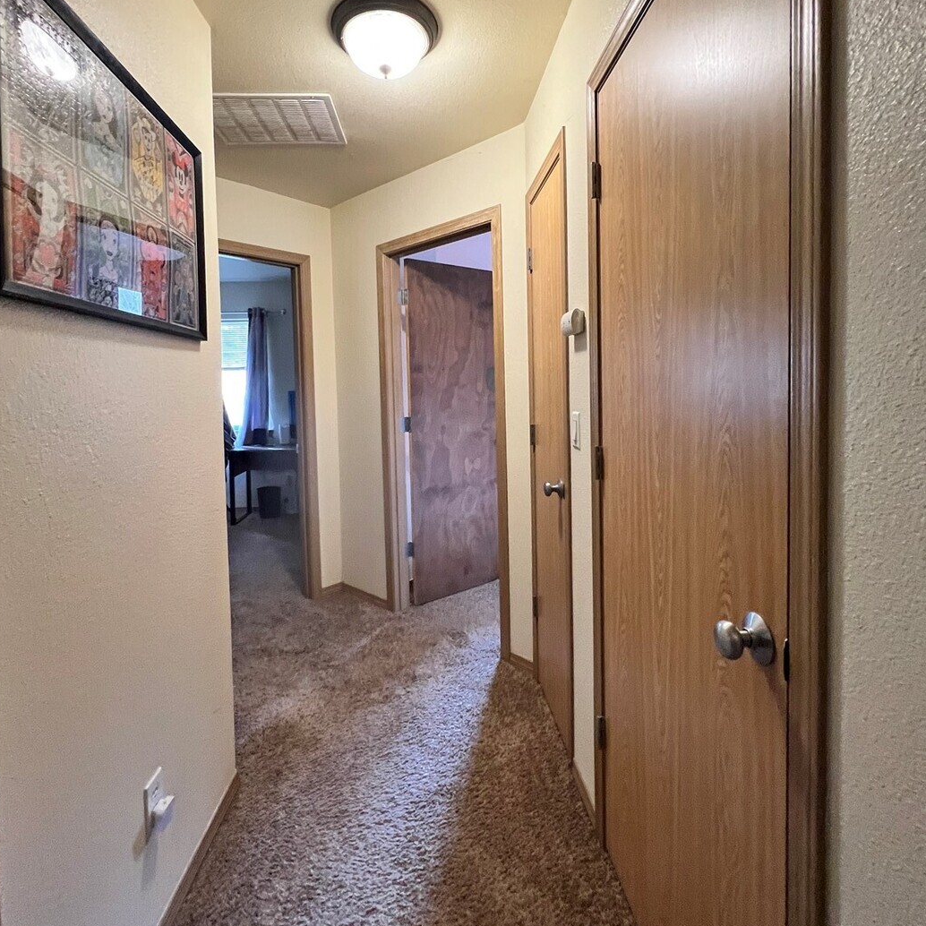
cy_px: 408
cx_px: 445
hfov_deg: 87.4
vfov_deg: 87.1
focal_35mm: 16
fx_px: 484
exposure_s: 1/60
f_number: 1.8
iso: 400
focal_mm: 1.57
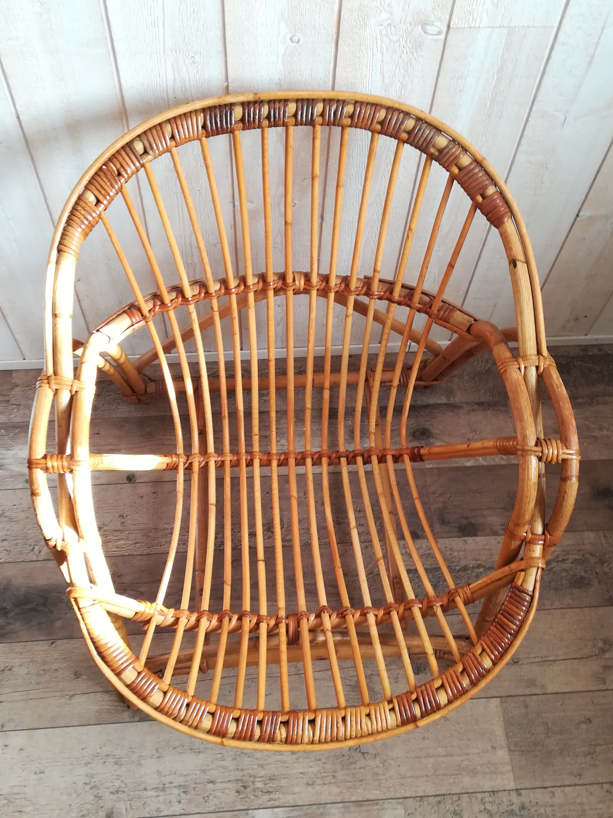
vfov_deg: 55.4
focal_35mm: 33
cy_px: 409
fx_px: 779
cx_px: 306
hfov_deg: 42.9
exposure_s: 1/33.3
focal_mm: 3.83
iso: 100
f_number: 2.2
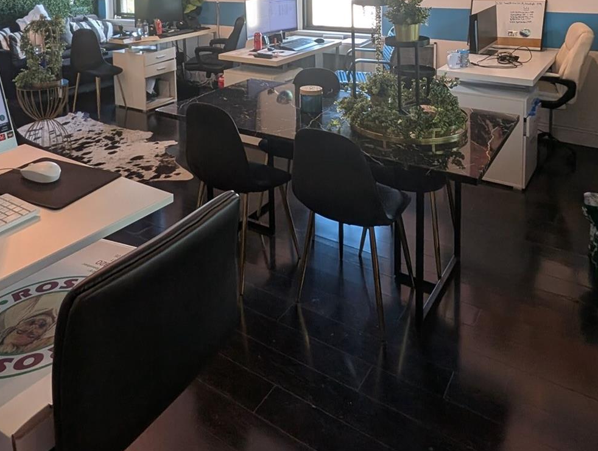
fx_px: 467
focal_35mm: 27
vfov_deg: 44.8
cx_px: 234
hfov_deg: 64.5
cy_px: 14
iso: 49
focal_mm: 1.95
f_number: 2.2
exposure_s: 1/24
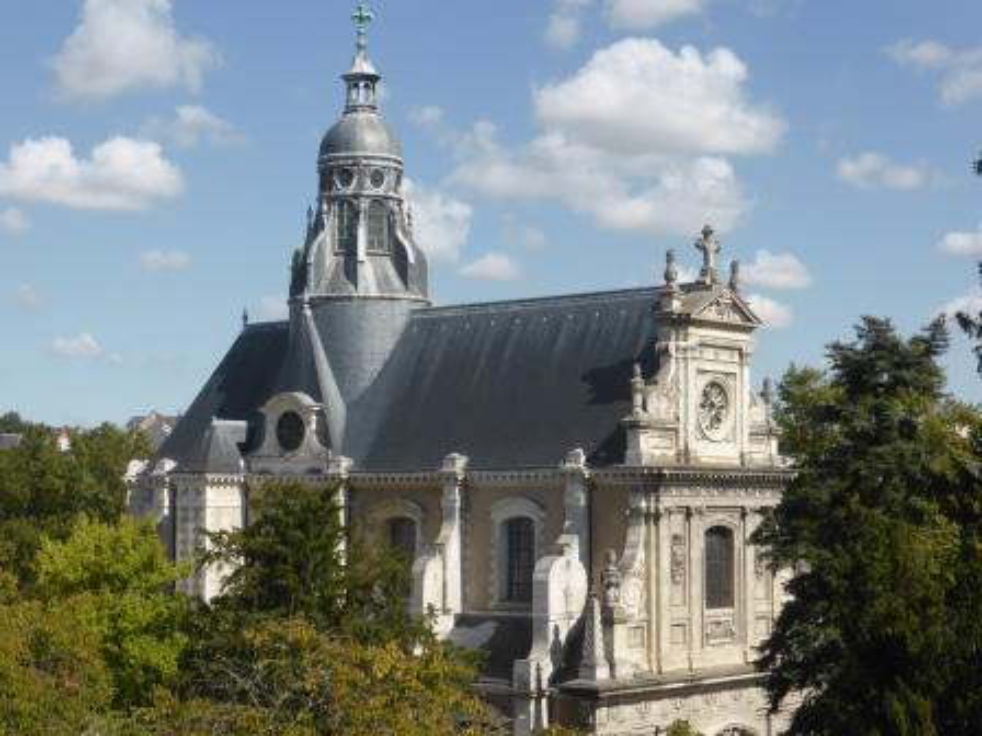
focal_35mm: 65
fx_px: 1844
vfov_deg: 22.6
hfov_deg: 29.8
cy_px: 368
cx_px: 491
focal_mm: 11
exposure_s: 1/640
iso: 100
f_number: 4.8
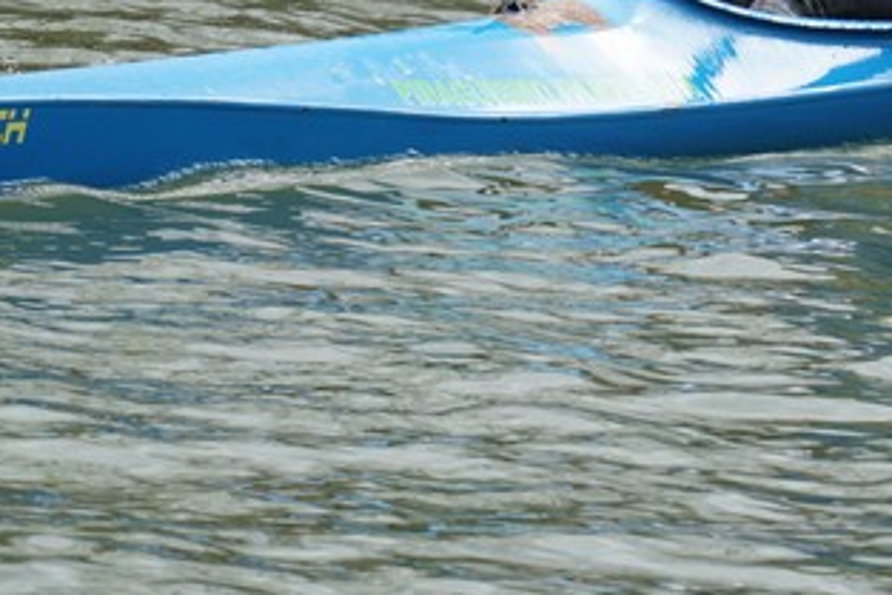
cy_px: -134
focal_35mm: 1150
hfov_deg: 1.8
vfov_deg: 1.2
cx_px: 710
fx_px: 28506
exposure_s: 1/400
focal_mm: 300
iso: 250
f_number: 5.6
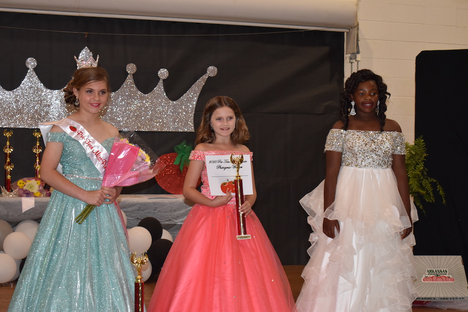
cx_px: 234
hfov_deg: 33.4
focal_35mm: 60
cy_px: 156
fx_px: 780
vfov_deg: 22.6
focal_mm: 40
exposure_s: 1/125
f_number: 5
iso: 1400
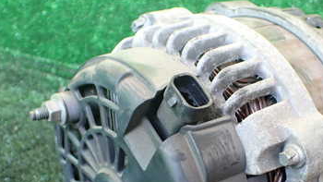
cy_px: 152
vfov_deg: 21.1
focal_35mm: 56
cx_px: 214
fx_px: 480
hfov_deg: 36.8
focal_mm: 5.4
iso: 400
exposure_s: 1/125
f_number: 2.3
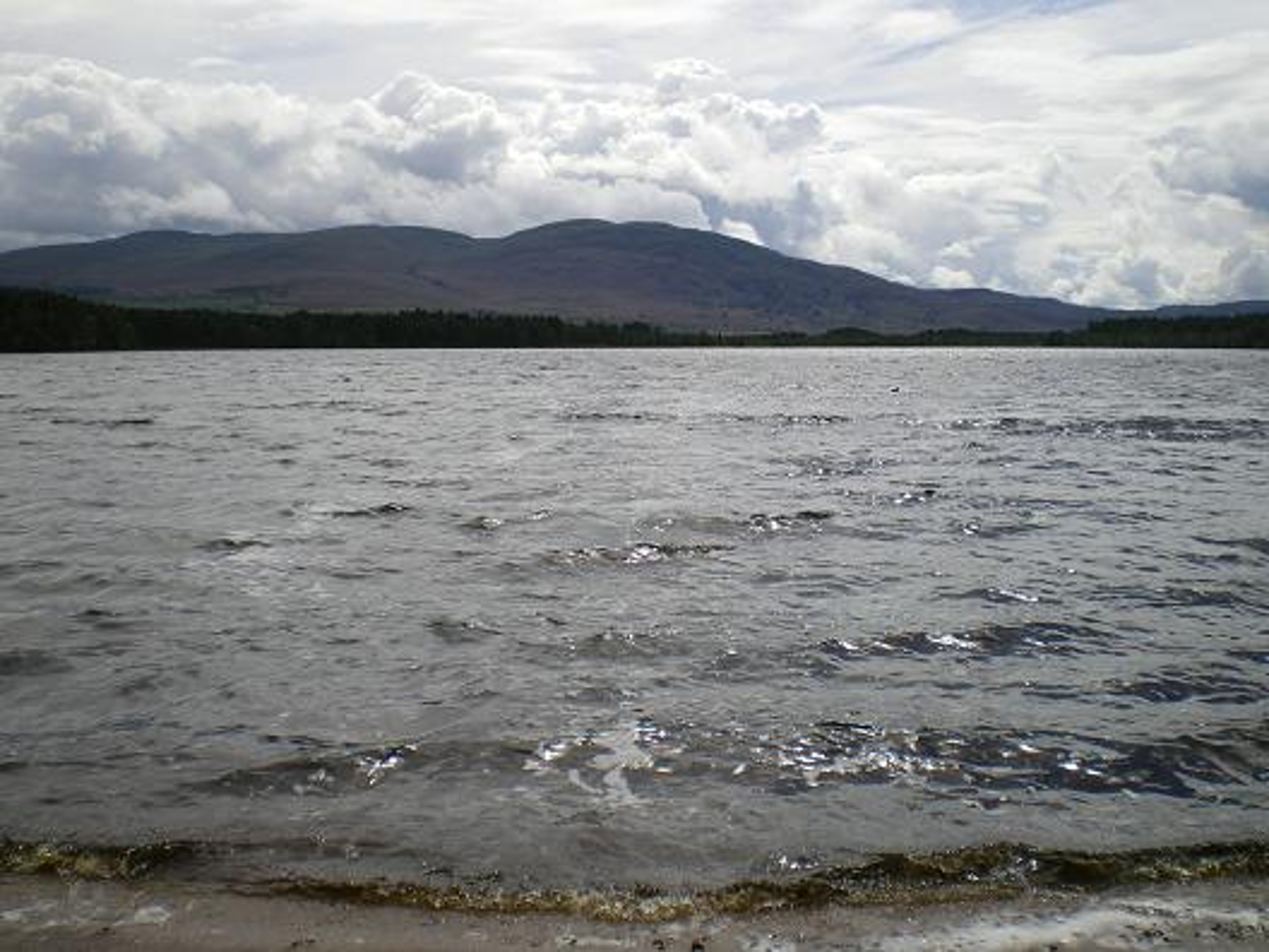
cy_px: 476
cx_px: 634
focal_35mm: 38
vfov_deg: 37.7
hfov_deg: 49.0
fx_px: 1393
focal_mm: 6.3
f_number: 4.6
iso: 64
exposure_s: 1/800
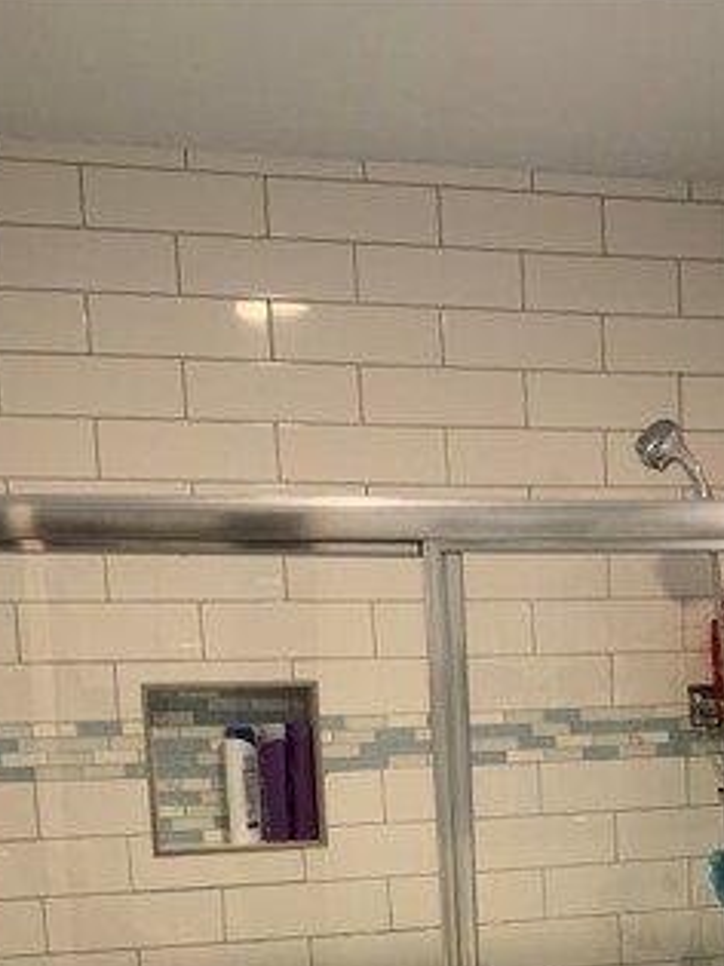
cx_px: 641
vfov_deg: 30.4
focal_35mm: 59
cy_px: 966
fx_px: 1646
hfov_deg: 24.2
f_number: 1.8
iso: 125
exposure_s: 1/60
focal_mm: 3
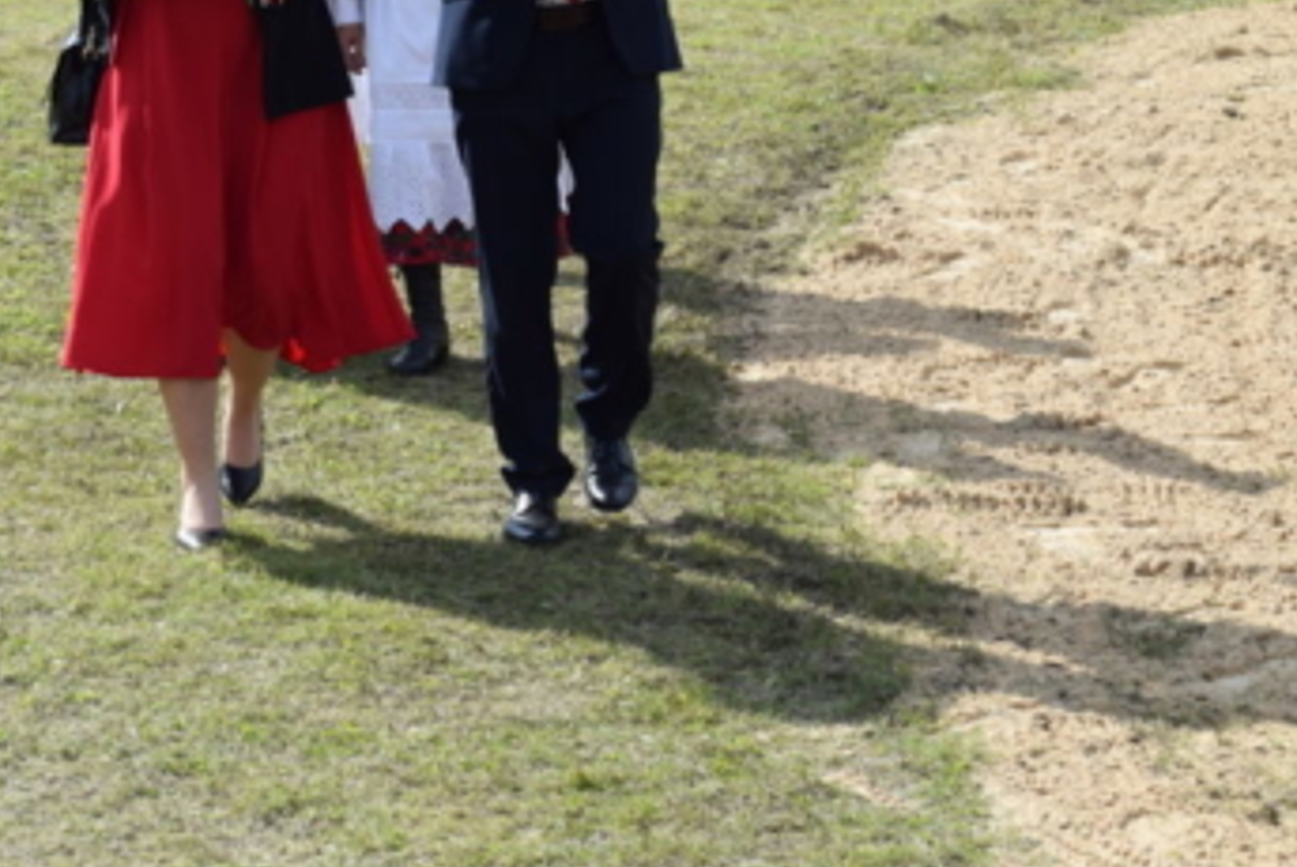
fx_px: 5228
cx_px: 426
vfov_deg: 9.4
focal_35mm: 145
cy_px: 92
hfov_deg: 14.1
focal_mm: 52
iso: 200
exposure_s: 1/320
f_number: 9
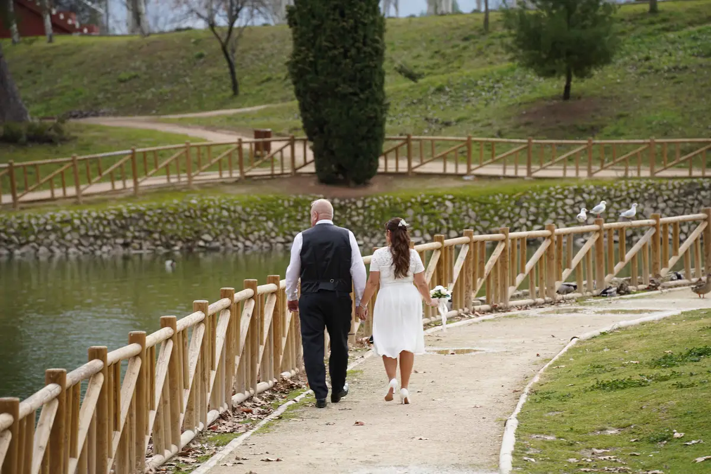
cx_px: 356
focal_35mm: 180
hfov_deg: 11.4
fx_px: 3555
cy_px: 237
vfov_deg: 7.6
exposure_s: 1/250
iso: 100
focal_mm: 180
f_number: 4.5
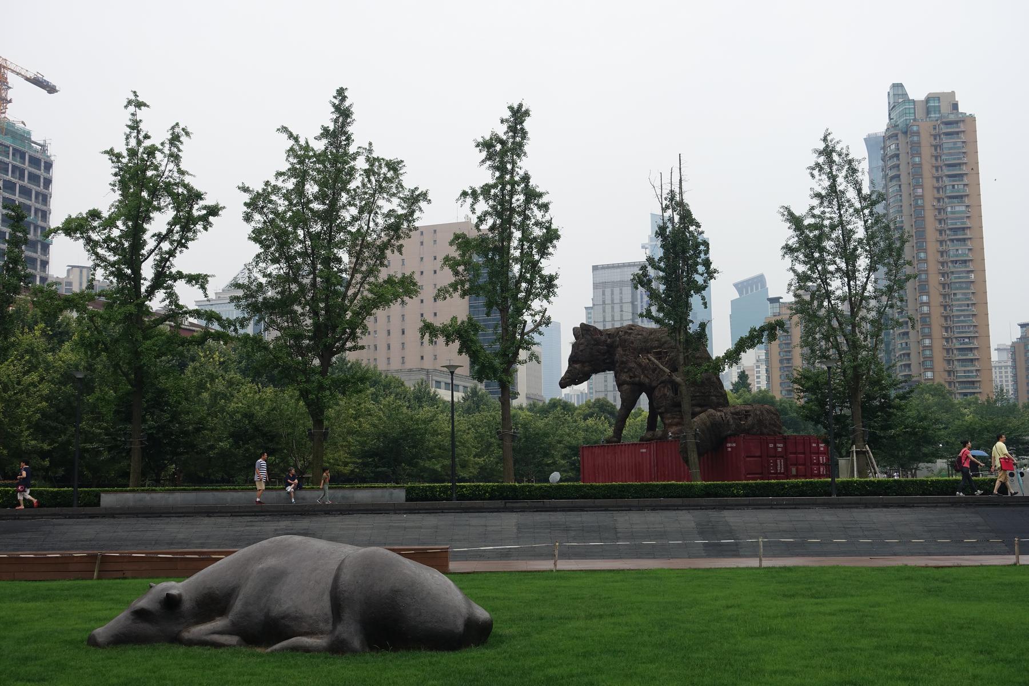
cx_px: 514
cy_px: 343
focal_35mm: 40
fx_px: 1143
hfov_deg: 48.5
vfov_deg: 33.4
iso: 125
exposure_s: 1/100
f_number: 5.6
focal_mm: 14.7
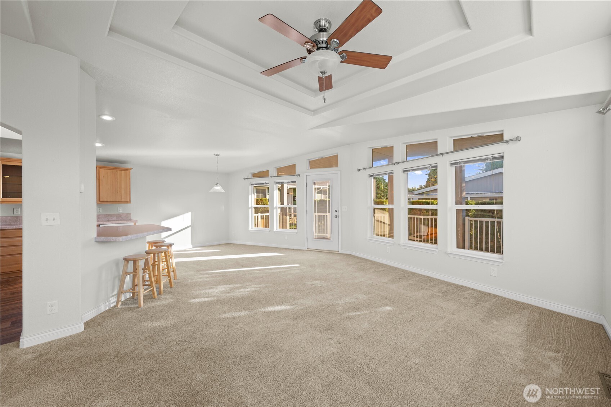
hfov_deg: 104.3
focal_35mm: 14
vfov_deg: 81.2
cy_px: 204
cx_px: 306
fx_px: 238
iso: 200
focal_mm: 14
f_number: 8
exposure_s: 1/10
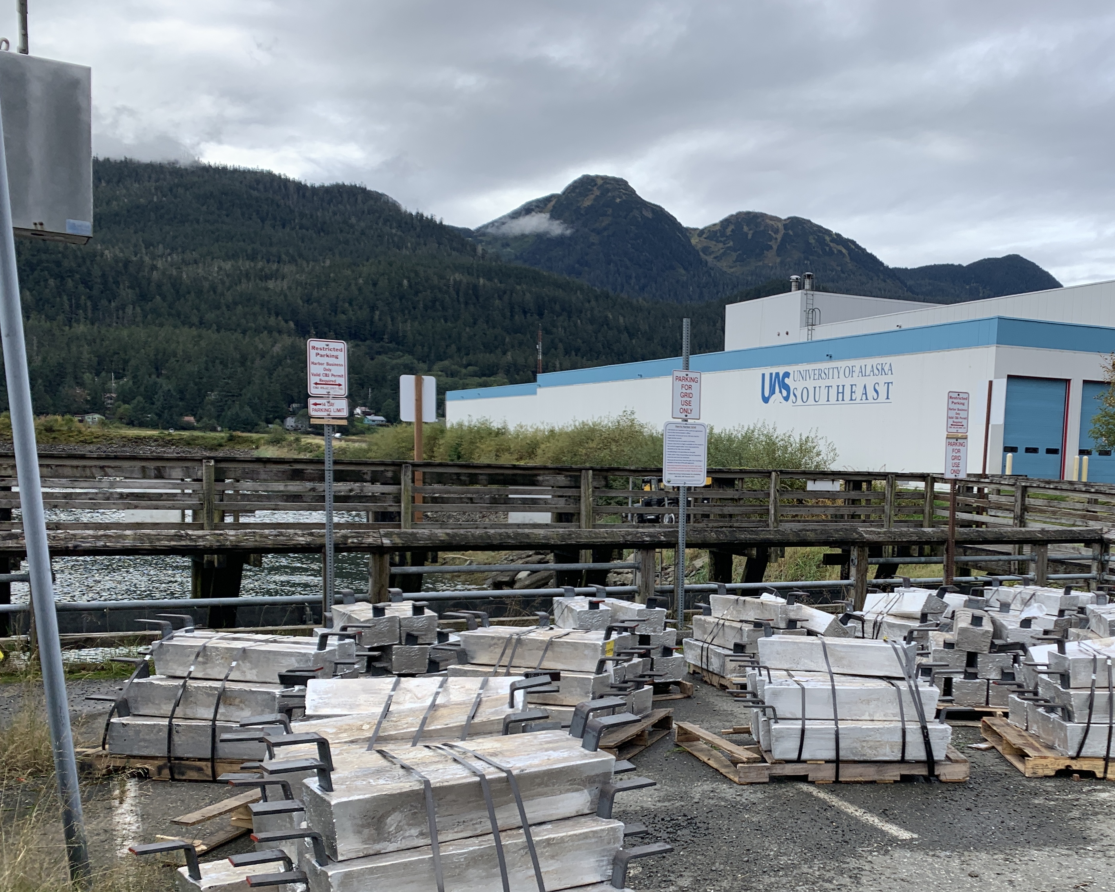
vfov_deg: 40.7
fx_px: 1188
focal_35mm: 36
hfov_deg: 49.2
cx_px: 765
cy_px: 585
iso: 25
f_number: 1.8
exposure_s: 1/1088
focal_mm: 4.25
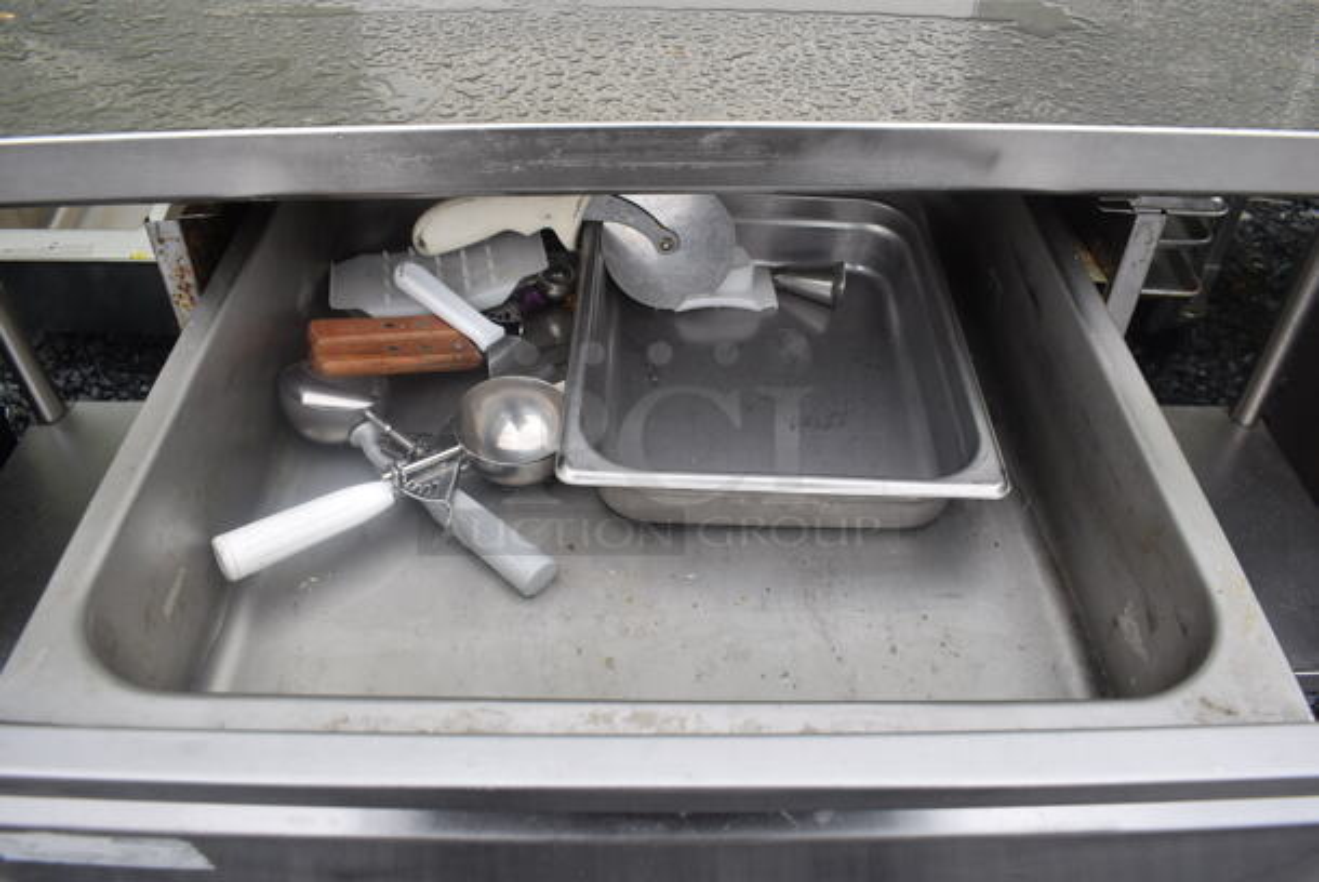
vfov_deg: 48.0
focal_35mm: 27
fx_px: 990
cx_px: 660
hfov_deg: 67.3
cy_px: 441
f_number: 6.3
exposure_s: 1/200
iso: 200
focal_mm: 18
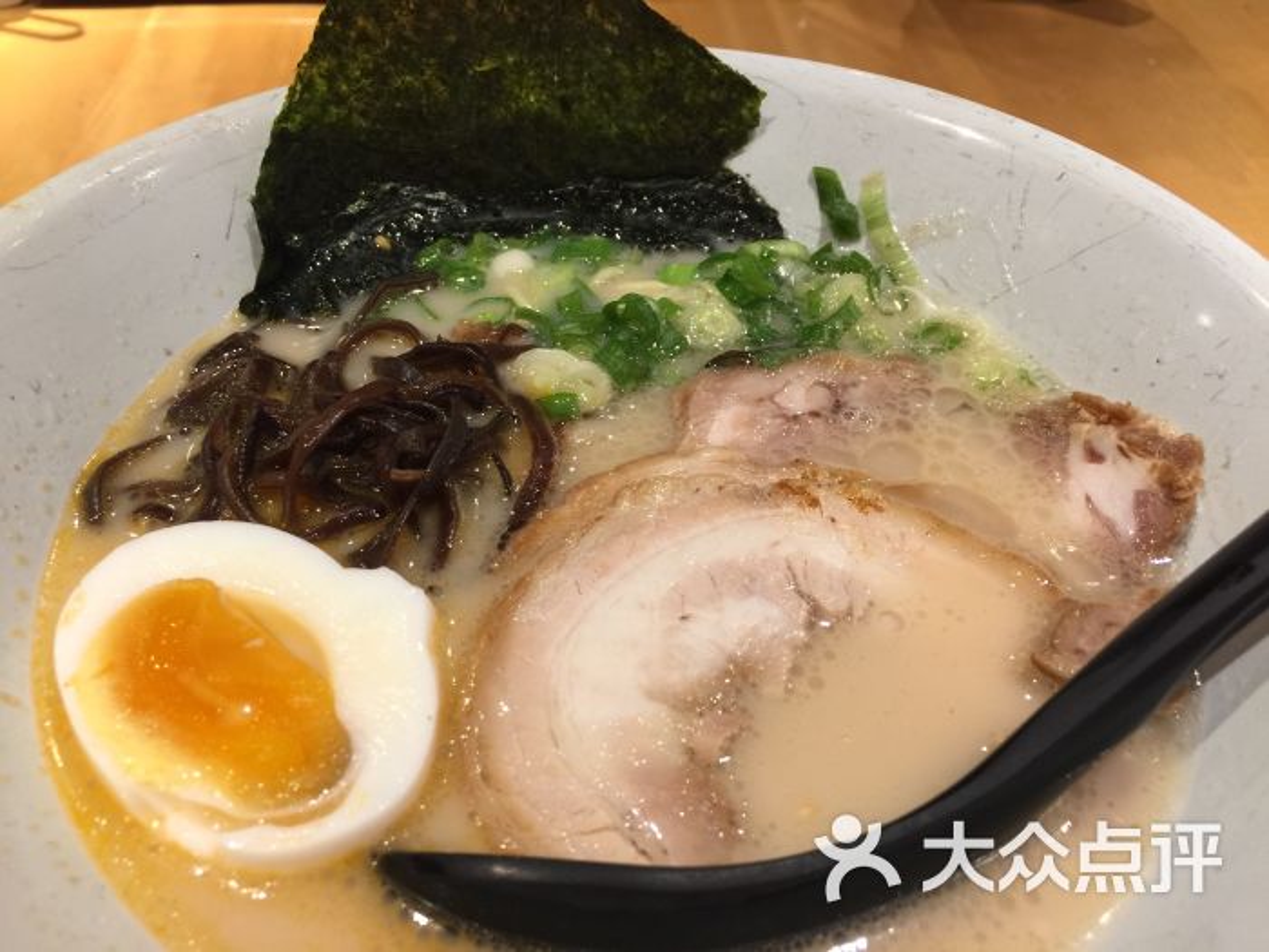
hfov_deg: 61.7
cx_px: 634
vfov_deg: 48.2
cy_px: 476
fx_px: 1063
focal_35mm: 29
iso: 40
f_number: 2.2
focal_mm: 4.15
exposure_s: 1/17
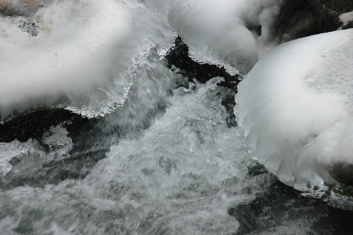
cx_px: 176
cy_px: 118
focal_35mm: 105
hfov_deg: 19.5
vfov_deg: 13.0
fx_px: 1028
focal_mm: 70
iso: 200
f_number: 5.6
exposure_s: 1/125
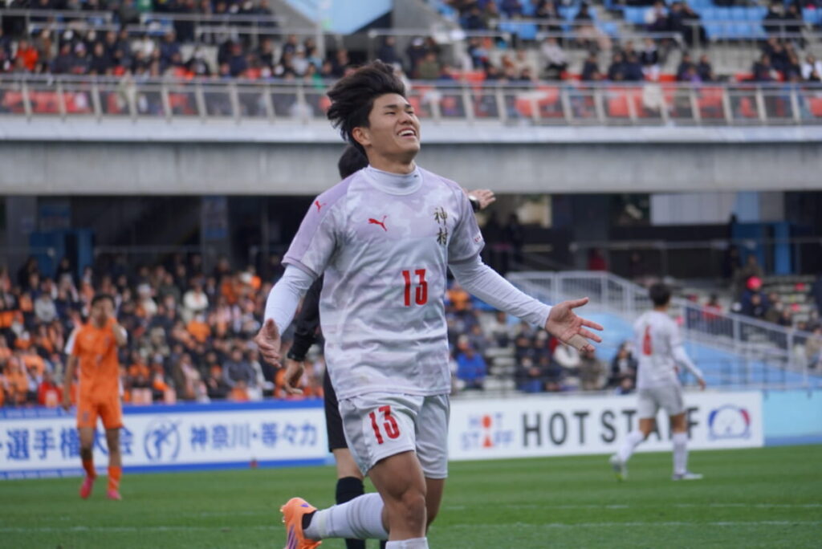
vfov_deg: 5.6
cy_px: 274
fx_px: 5654
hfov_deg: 8.3
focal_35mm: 248
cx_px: 411
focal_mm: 165
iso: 250
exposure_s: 1/320
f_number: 5.6
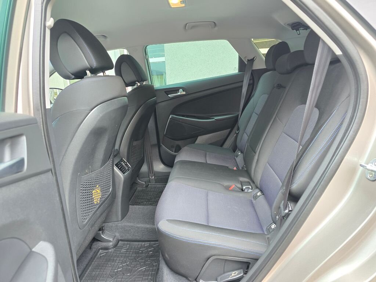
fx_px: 250
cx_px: 188
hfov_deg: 73.9
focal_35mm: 23
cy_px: 141
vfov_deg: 58.9
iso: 200
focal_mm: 6.3
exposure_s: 1/100
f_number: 1.7
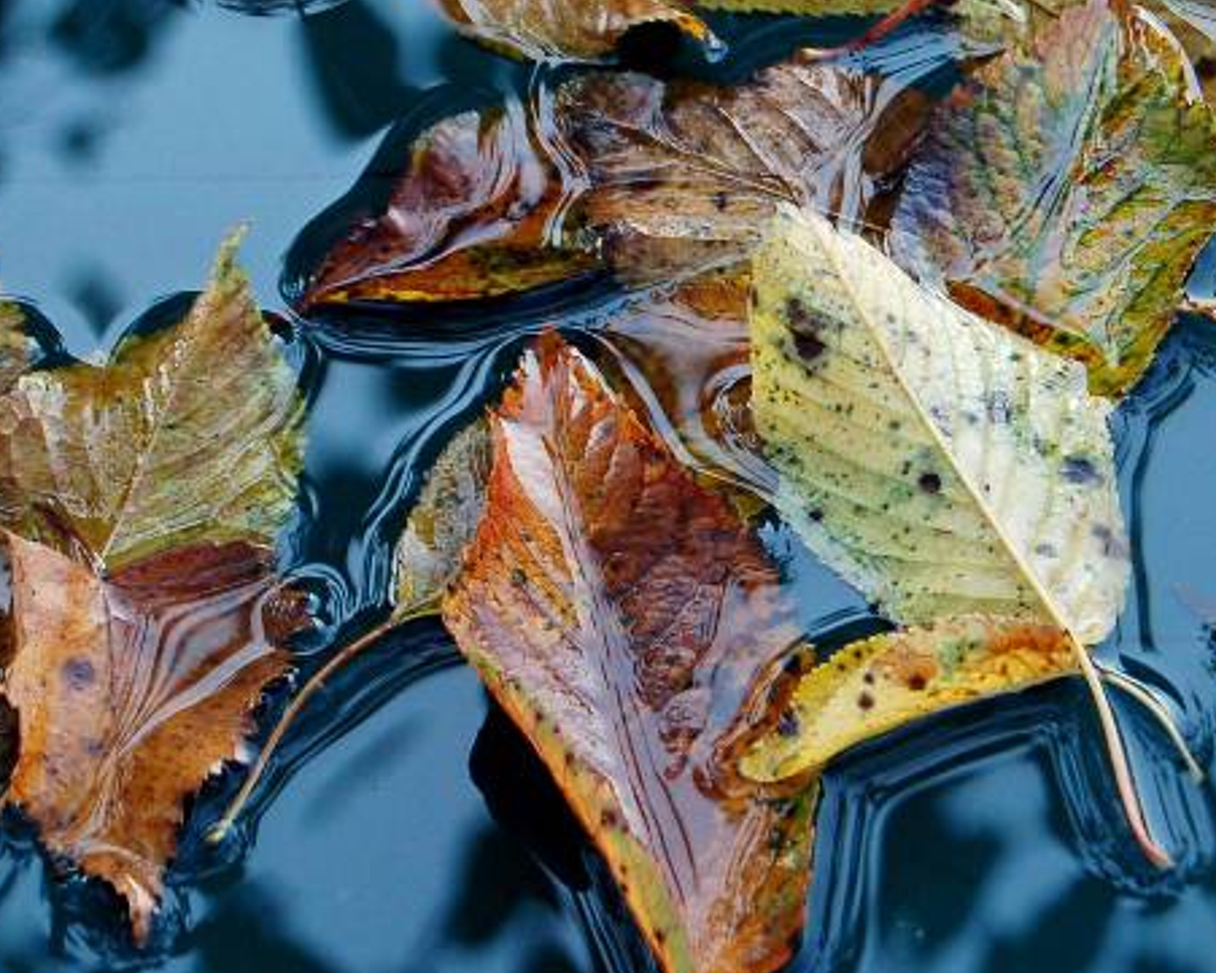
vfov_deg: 8.8
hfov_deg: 11.0
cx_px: 1034
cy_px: 419
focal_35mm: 175
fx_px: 6302
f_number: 5.6
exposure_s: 1/180
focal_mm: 55
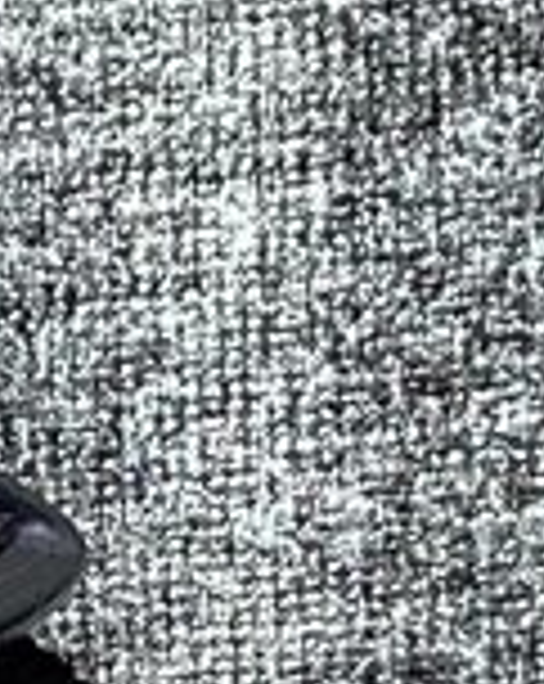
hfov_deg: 5.1
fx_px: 6096
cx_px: -92
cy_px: 880
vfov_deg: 6.4
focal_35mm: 302
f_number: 2.4
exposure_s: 1/100
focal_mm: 3.3
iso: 32
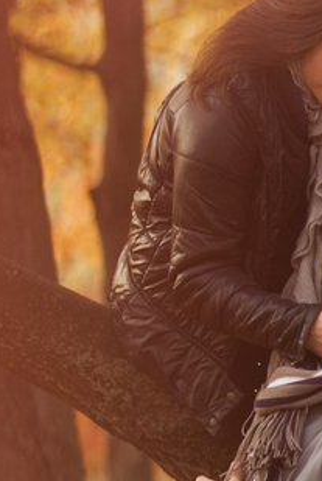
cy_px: 353
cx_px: 278
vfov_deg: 8.3
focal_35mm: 248
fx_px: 3316
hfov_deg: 5.6
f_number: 2
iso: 250
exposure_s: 1/200
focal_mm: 85
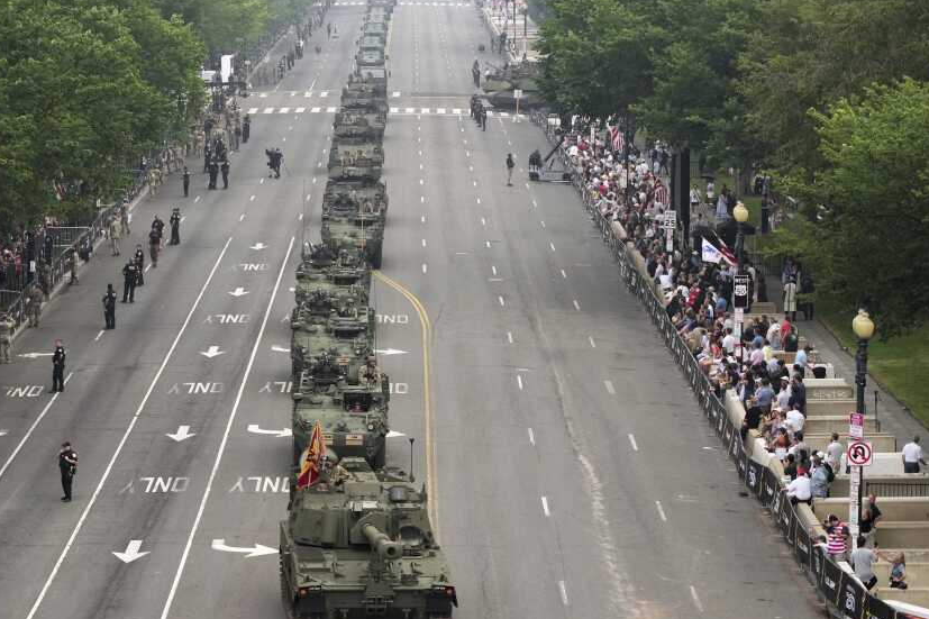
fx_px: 3431
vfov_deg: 10.3
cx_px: 373
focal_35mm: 133
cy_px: 256
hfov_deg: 15.4
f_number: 6.3
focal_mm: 100
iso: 2500
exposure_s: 1/400
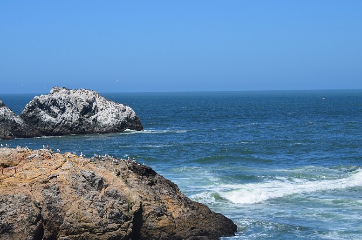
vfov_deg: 12.6
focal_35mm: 108
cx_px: 181
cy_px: 120
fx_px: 1085
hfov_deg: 18.9
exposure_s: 1/200
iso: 100
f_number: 13
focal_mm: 72
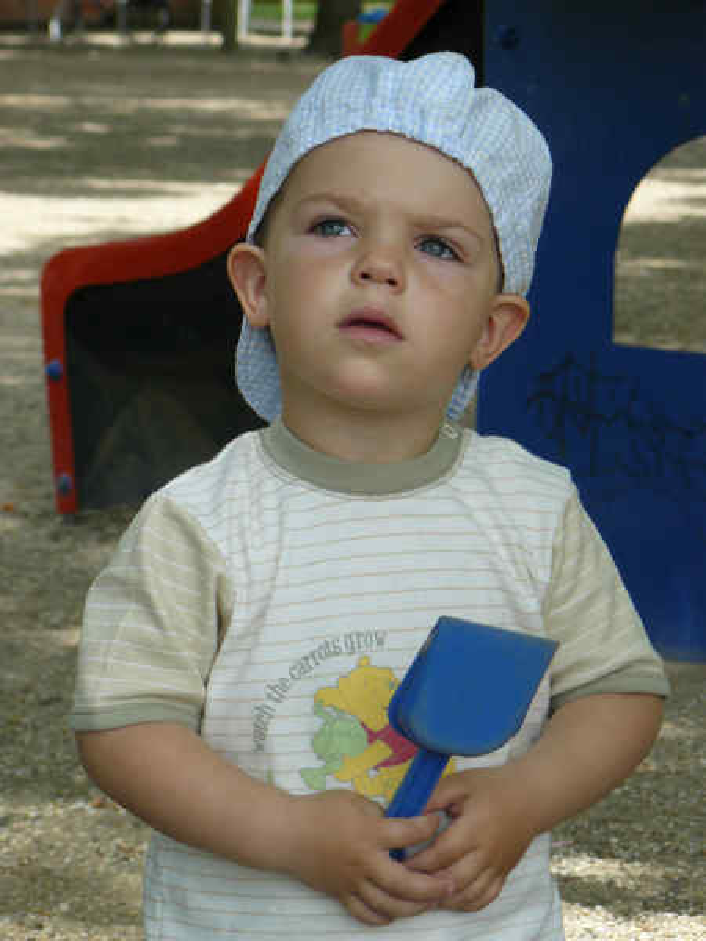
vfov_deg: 12.3
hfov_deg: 9.2
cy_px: 470
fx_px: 4378
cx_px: 353
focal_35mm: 161
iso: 100
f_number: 4
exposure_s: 1/160
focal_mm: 26.8
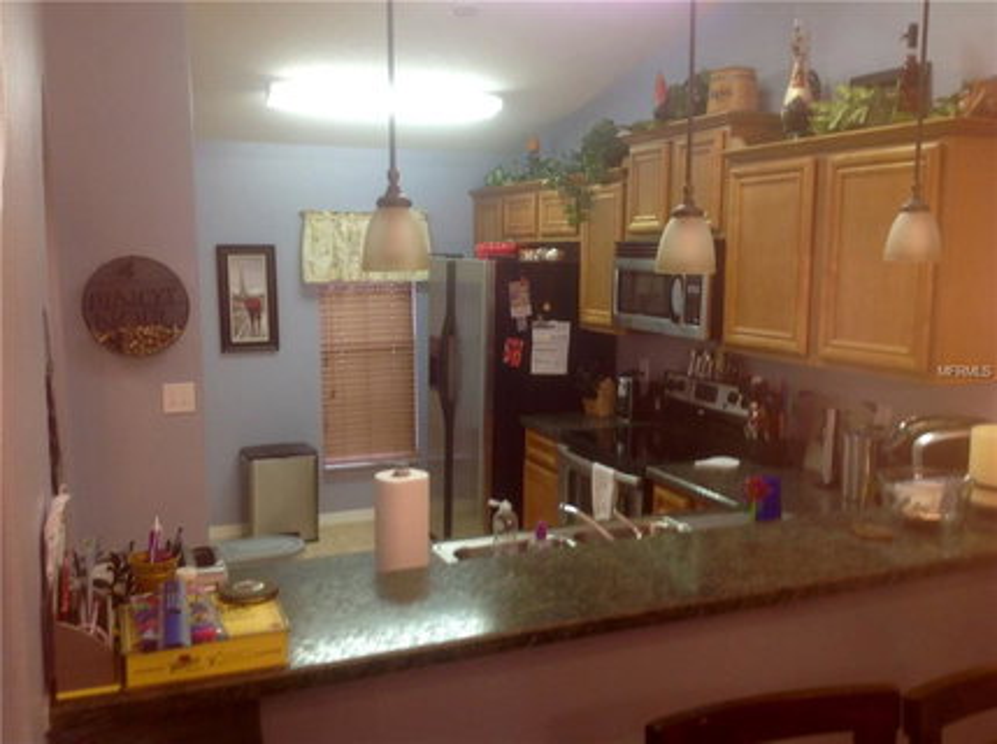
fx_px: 1006
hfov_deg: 52.7
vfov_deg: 40.6
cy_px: 372
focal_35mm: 35
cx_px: 498
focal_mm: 4.28
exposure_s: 1/15
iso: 80
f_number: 2.4
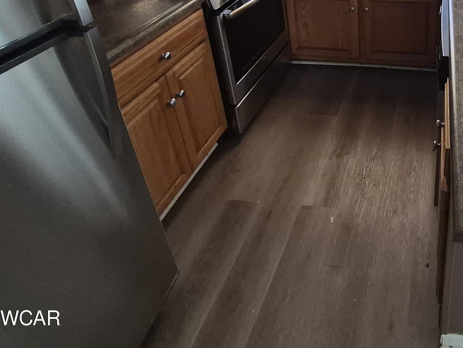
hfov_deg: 56.7
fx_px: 361
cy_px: -10
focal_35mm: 27
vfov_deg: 43.1
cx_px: 414
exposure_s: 1/60
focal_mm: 1.74
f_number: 2.2
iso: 200
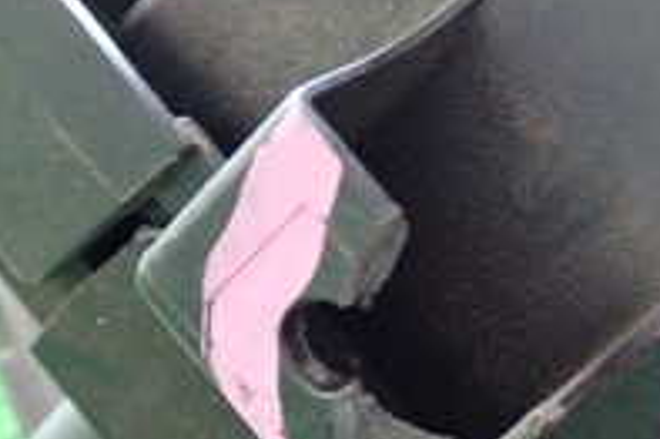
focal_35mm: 114
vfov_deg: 11.9
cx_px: 459
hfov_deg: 17.9
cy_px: 416
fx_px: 2088
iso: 400
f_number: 2.5
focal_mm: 6.37
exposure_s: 1/40
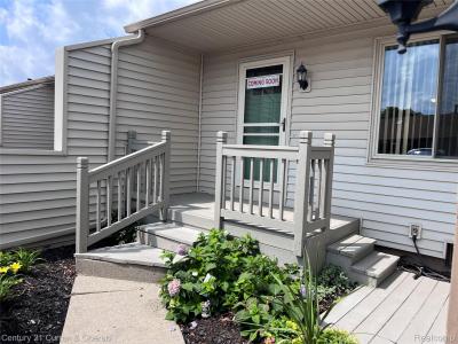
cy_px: 172
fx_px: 344
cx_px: 229
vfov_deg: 53.1
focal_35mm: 26
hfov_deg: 67.3
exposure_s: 1/3257
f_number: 1.5
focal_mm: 5.7
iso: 50
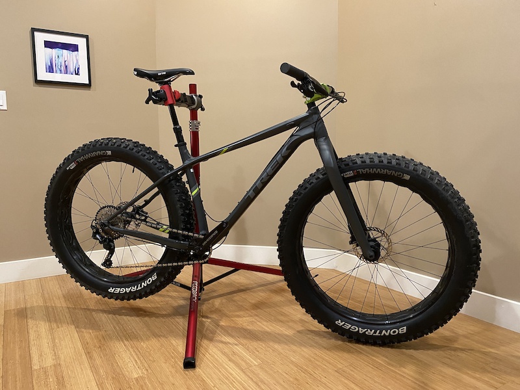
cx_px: 260
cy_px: 195
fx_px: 391
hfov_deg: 67.3
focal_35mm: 26
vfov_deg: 53.1
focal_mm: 4.25
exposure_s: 1/40
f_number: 1.8
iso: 400
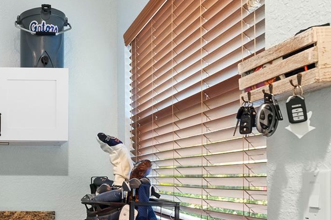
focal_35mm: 37
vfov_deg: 34.4
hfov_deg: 45.6
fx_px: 340
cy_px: 187
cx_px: 17
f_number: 8
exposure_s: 1/2.5
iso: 800
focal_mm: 16
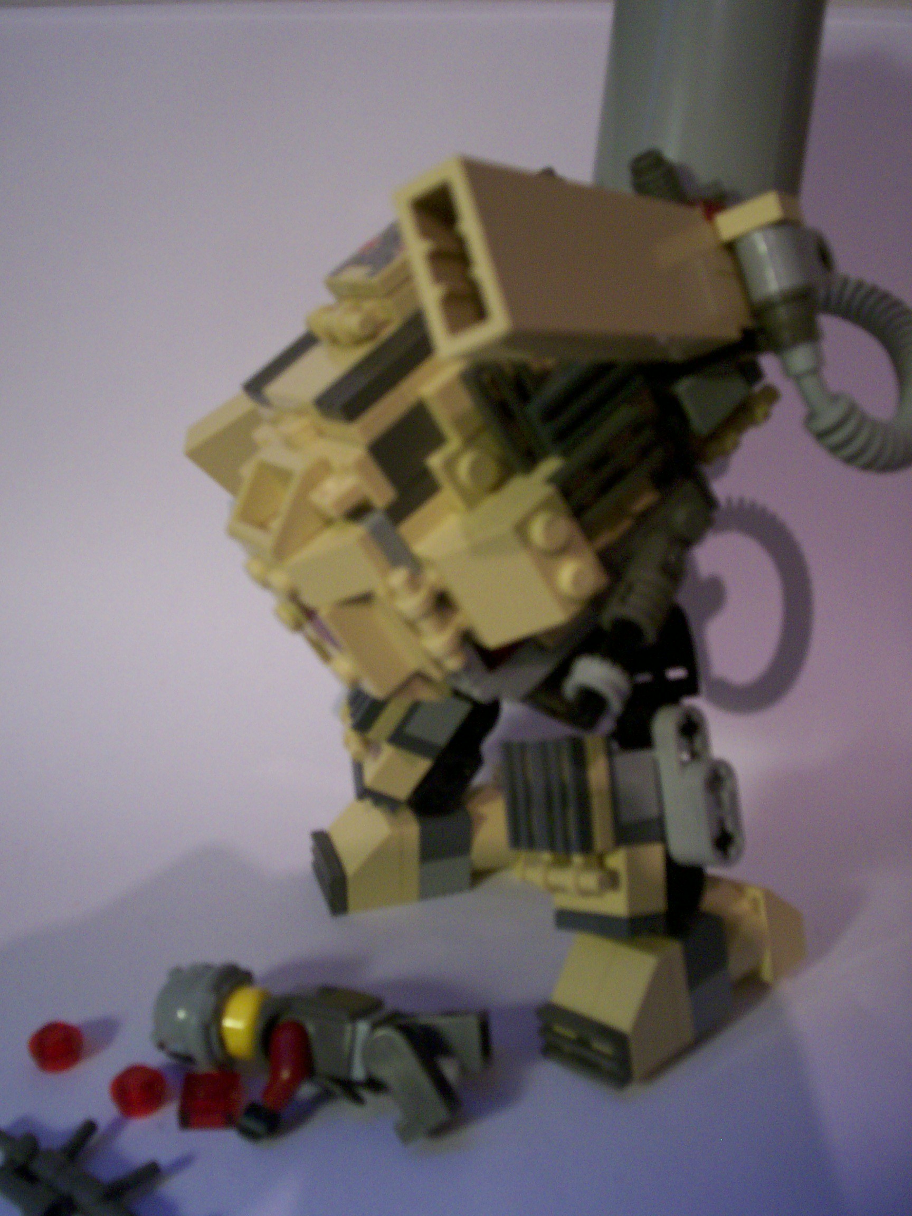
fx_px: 1265
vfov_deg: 51.4
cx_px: 456
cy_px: 608
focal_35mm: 36
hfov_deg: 39.7
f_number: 4.5
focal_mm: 5.9
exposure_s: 1/8.94
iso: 140
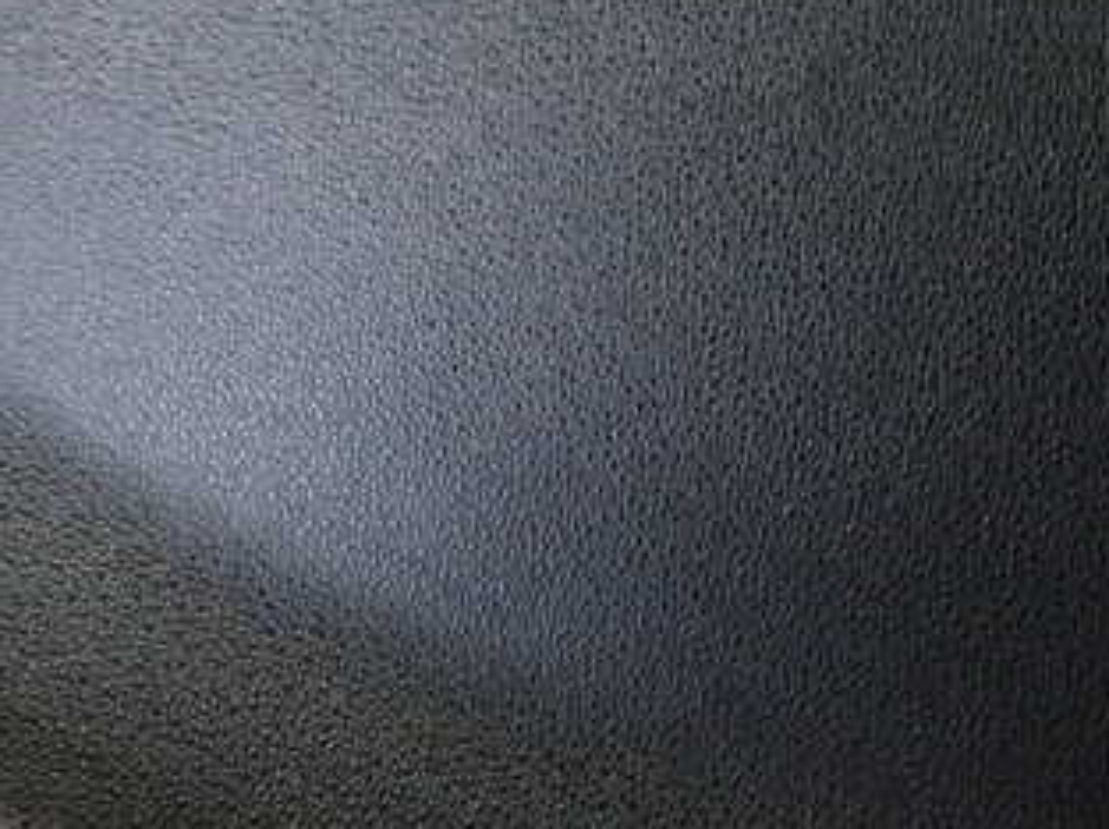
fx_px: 1536
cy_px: 156
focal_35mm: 48
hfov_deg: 39.7
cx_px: 606
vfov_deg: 29.5
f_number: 2
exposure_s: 1/30
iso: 800
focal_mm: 4.5
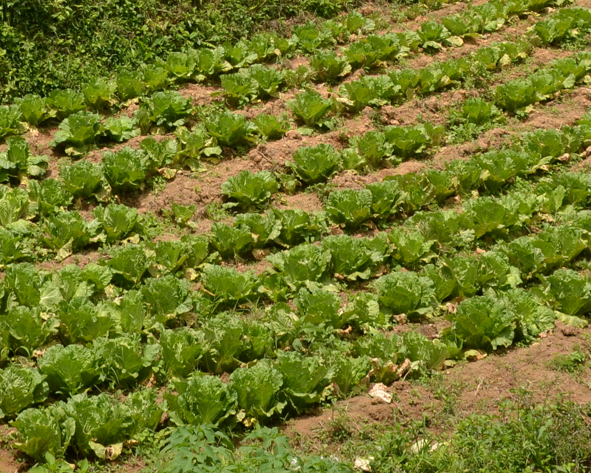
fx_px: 1504
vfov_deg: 16.9
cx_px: 225
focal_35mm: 86
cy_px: -126
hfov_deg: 22.2
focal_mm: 18
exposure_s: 1/250
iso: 100
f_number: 8
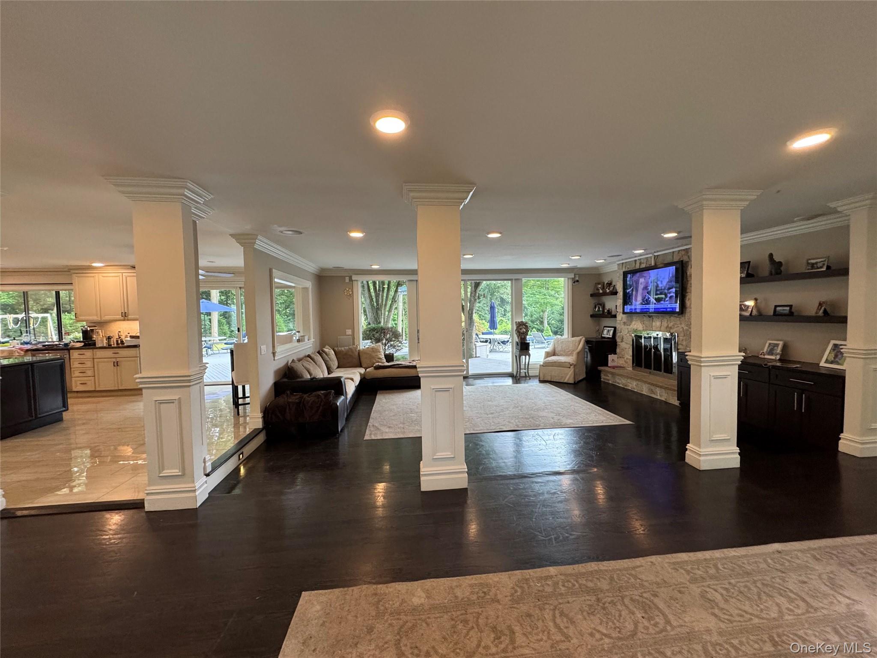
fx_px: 355
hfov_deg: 102.1
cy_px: 329
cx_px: 438
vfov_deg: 85.7
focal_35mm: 14
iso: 320
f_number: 2.2
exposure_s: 1/120
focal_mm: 2.22
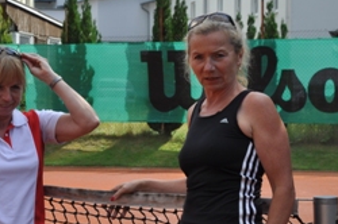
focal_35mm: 113
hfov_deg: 18.0
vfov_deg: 12.1
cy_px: 121
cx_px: 91
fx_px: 1060
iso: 200
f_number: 9
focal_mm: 42
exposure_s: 1/320
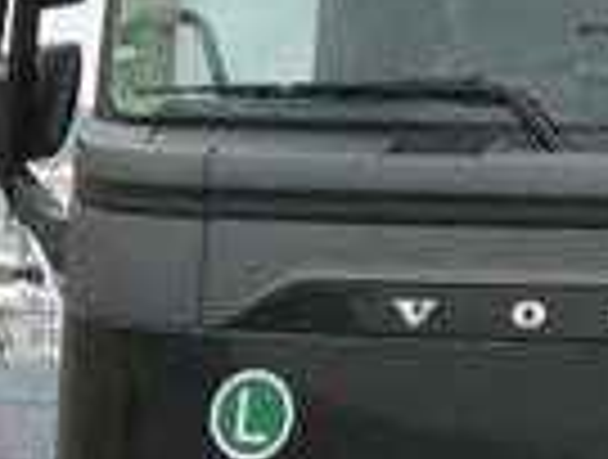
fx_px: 11025
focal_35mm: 626
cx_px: 1428
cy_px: 243
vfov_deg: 2.4
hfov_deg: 3.1
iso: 250
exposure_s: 1/80
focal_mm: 19
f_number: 5.1
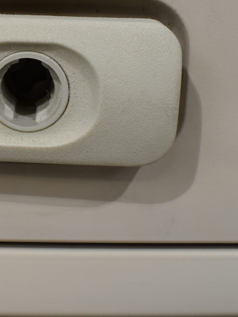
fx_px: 669
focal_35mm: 73
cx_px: 26
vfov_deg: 26.5
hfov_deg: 19.8
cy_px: 98
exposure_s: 1/60
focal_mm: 18
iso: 250
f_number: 8
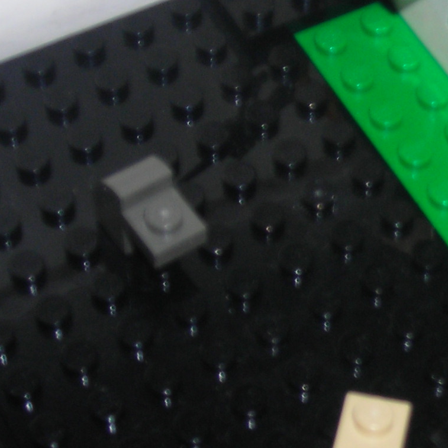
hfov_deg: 14.5
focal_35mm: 115
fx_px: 1684
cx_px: 601
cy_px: 235
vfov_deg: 15.2
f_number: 3.2
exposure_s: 1/60.1
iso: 50
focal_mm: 6.3
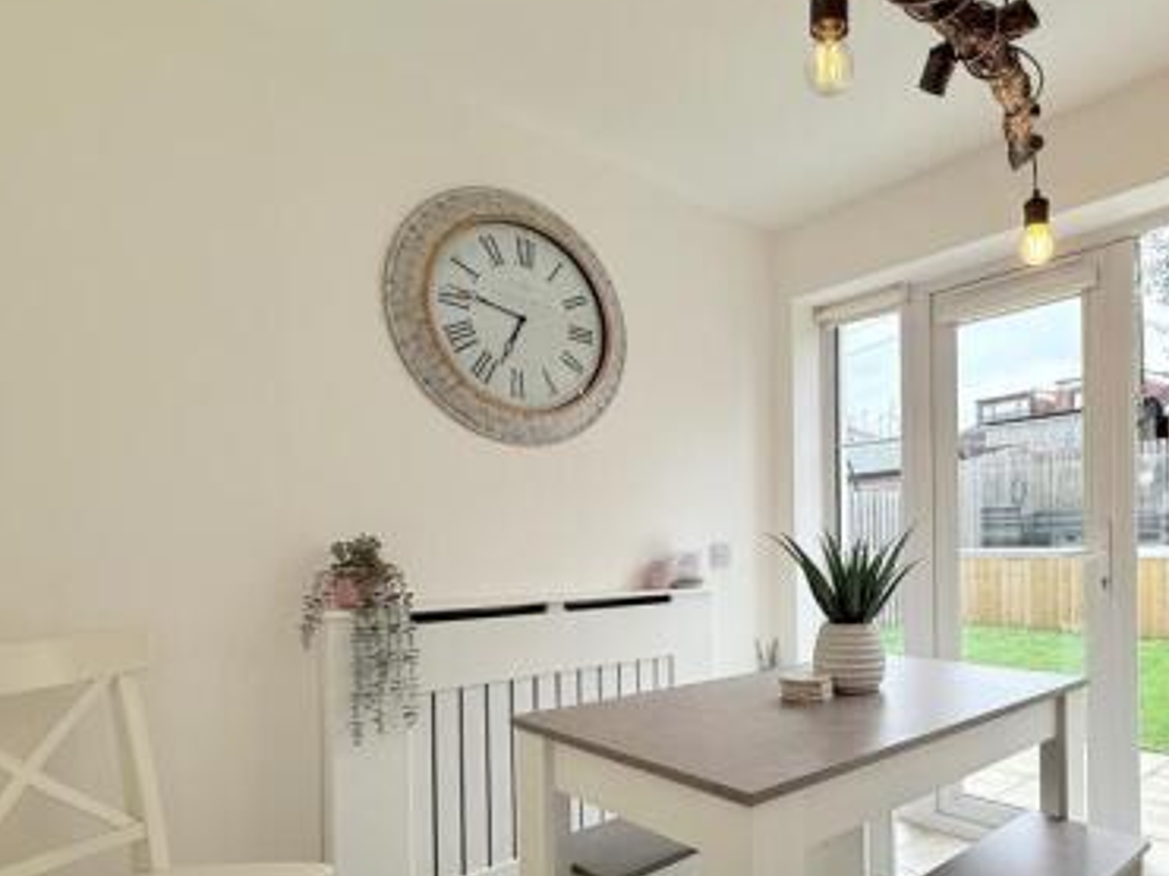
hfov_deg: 73.8
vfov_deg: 60.4
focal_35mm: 22
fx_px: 743
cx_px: 789
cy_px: 540
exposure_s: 1/176
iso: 64
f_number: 2.2
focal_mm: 2.22
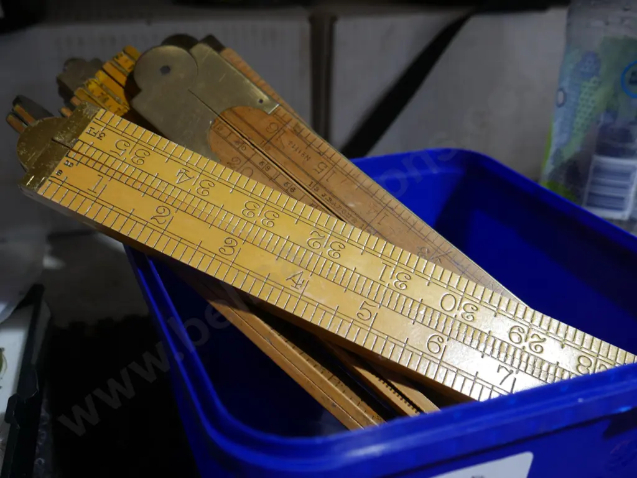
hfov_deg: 49.0
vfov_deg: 37.8
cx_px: 318
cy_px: 239
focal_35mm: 38
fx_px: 700
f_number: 4.1
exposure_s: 1/60
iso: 400
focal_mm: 19
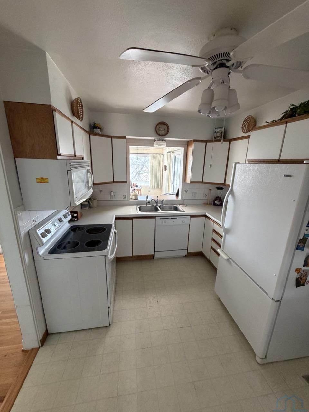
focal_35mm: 14
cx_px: 154
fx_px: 167
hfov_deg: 85.7
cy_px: 206
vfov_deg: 102.1
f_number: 2.2
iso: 320
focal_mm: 2.22
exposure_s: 1/68
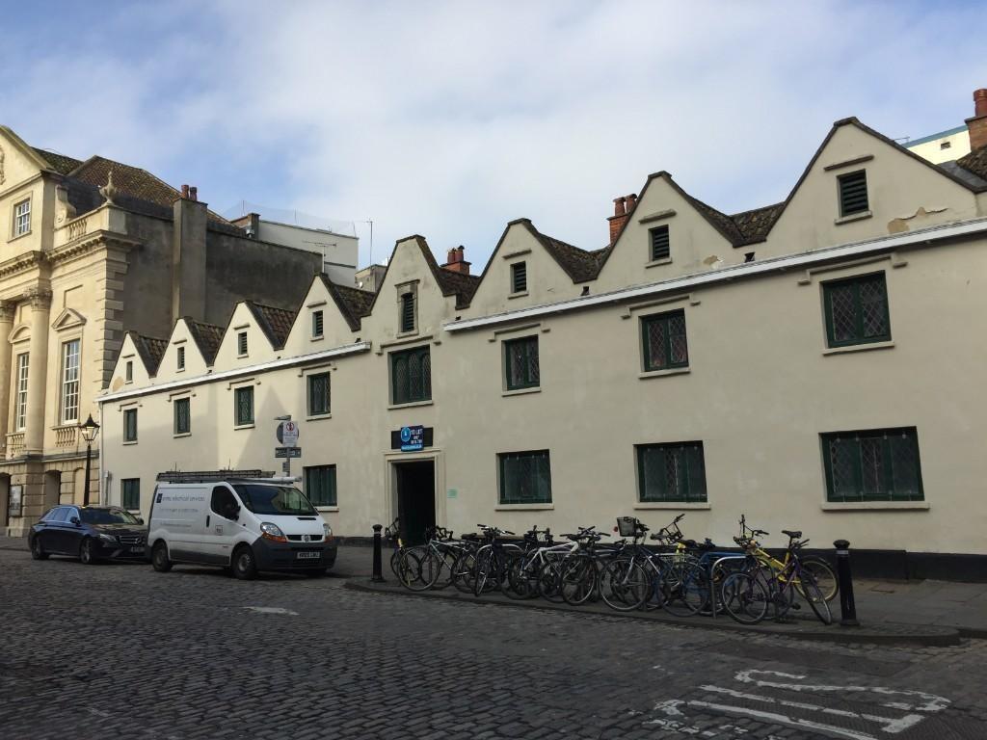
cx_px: 494
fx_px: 827
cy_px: 370
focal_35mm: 29
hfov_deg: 61.7
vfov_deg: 48.2
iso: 32
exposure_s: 1/1582
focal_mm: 4.15
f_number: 2.2
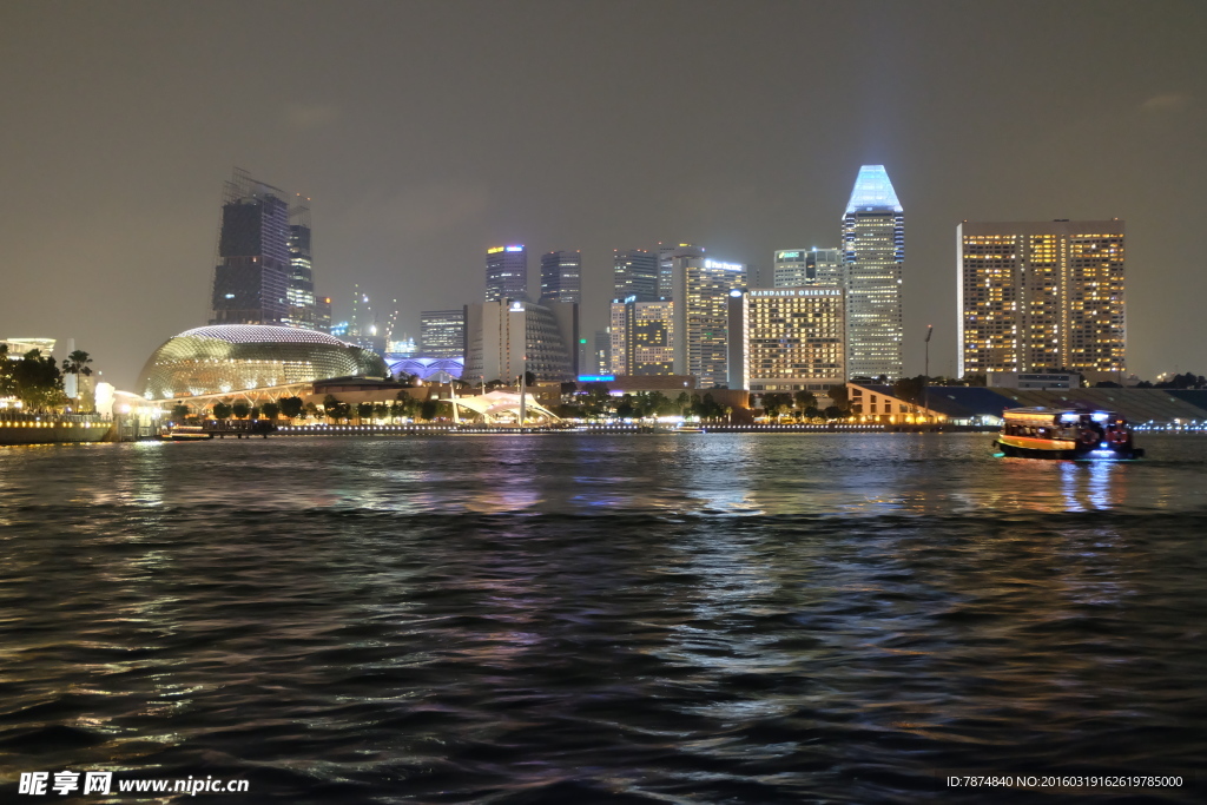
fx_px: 1274
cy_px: 402
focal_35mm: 38
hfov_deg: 50.7
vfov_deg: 35.1
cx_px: 604
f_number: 4.5
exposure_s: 1/4
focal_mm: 25.6
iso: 3200
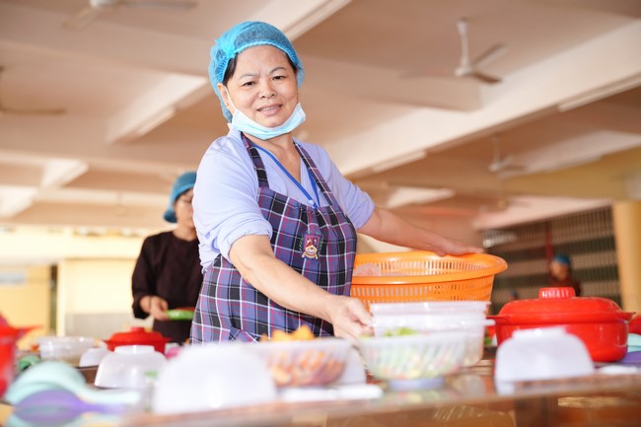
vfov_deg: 28.6
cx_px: 320
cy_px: 214
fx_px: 837
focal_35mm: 47
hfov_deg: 41.9
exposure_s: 1/125
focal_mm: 47
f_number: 2.8
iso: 3200
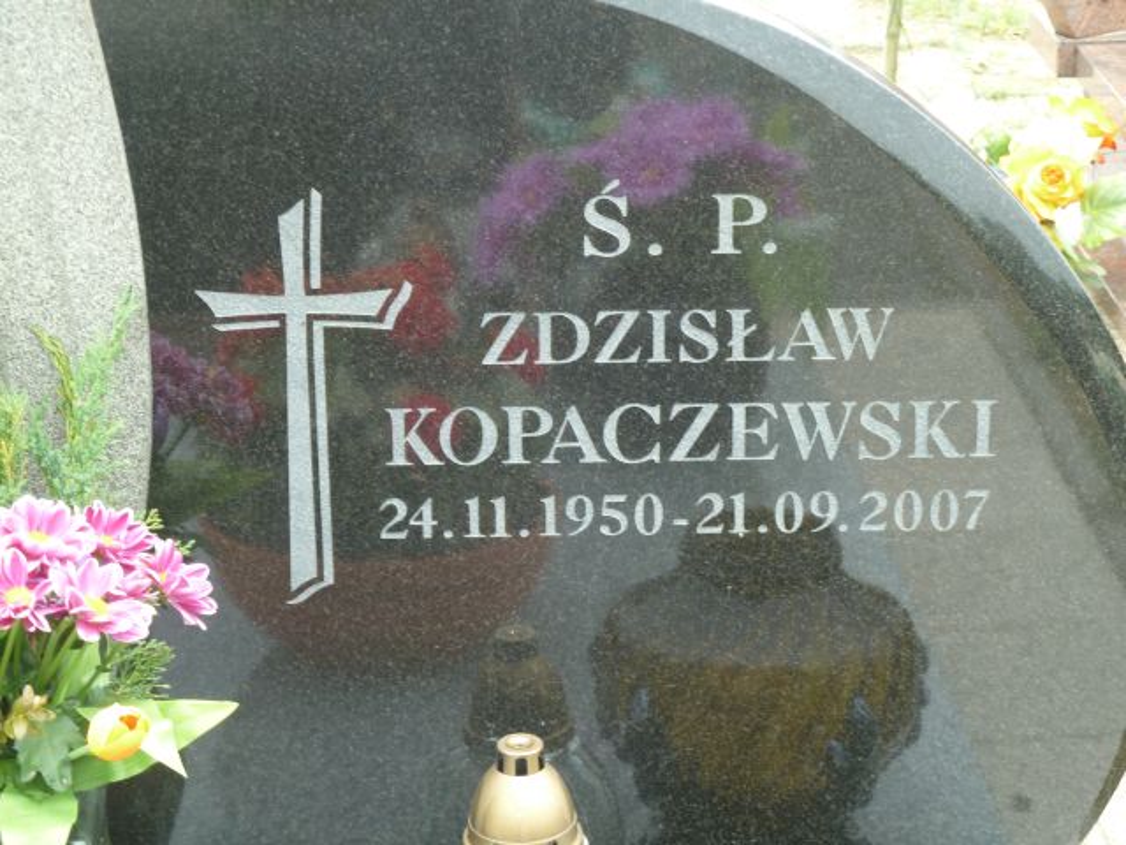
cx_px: 563
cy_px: 422
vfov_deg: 15.4
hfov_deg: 20.4
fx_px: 3123
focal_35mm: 96
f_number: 4.3
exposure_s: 1/40
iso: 100
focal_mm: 15.8
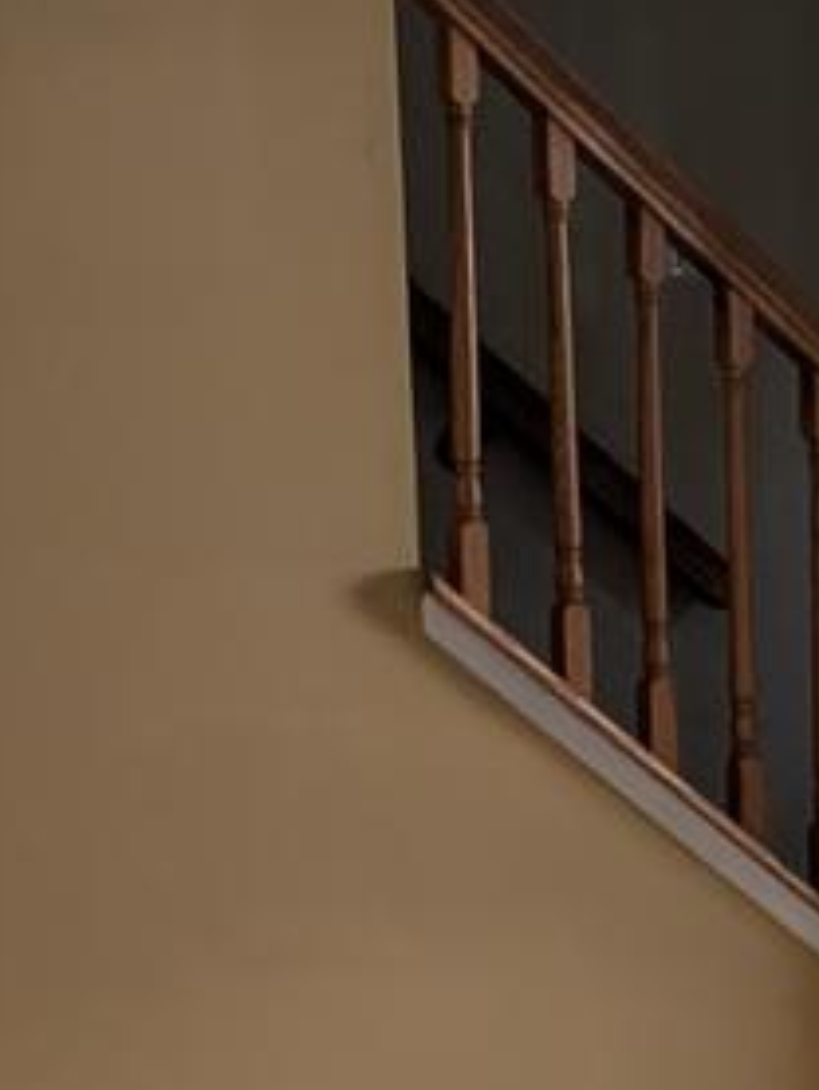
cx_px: 2126
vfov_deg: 14.7
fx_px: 4192
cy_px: 862
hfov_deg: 9.6
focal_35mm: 133
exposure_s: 1/97.5
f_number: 1.68
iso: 22
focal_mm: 6.9
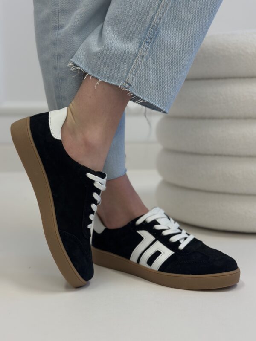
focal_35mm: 48
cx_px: 128
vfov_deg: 39.7
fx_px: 473
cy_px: 170
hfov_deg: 30.3
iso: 100
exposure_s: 1/100
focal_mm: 6.86
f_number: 1.78
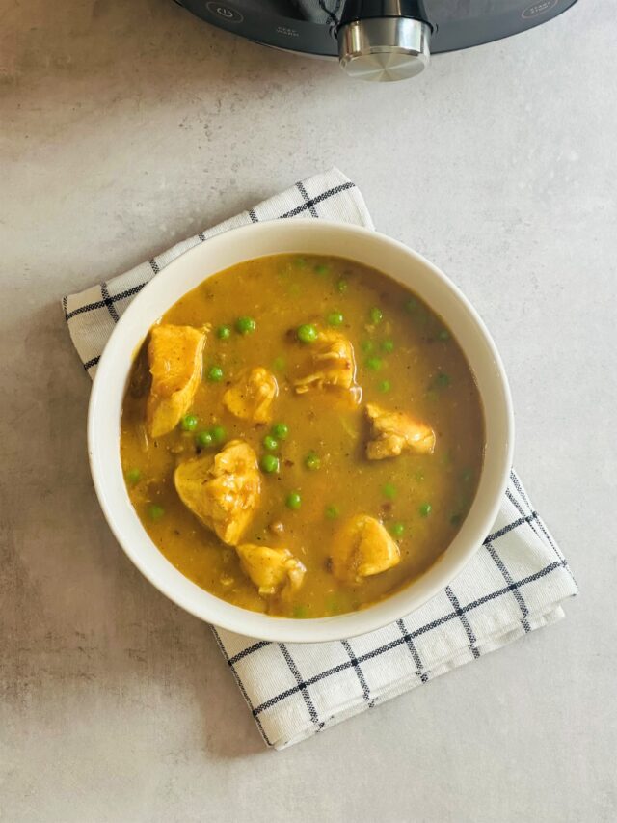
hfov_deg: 19.1
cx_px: 308
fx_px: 1829
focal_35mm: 77
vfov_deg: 25.3
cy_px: 412
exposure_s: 1/50
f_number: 2.8
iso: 160
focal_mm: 9
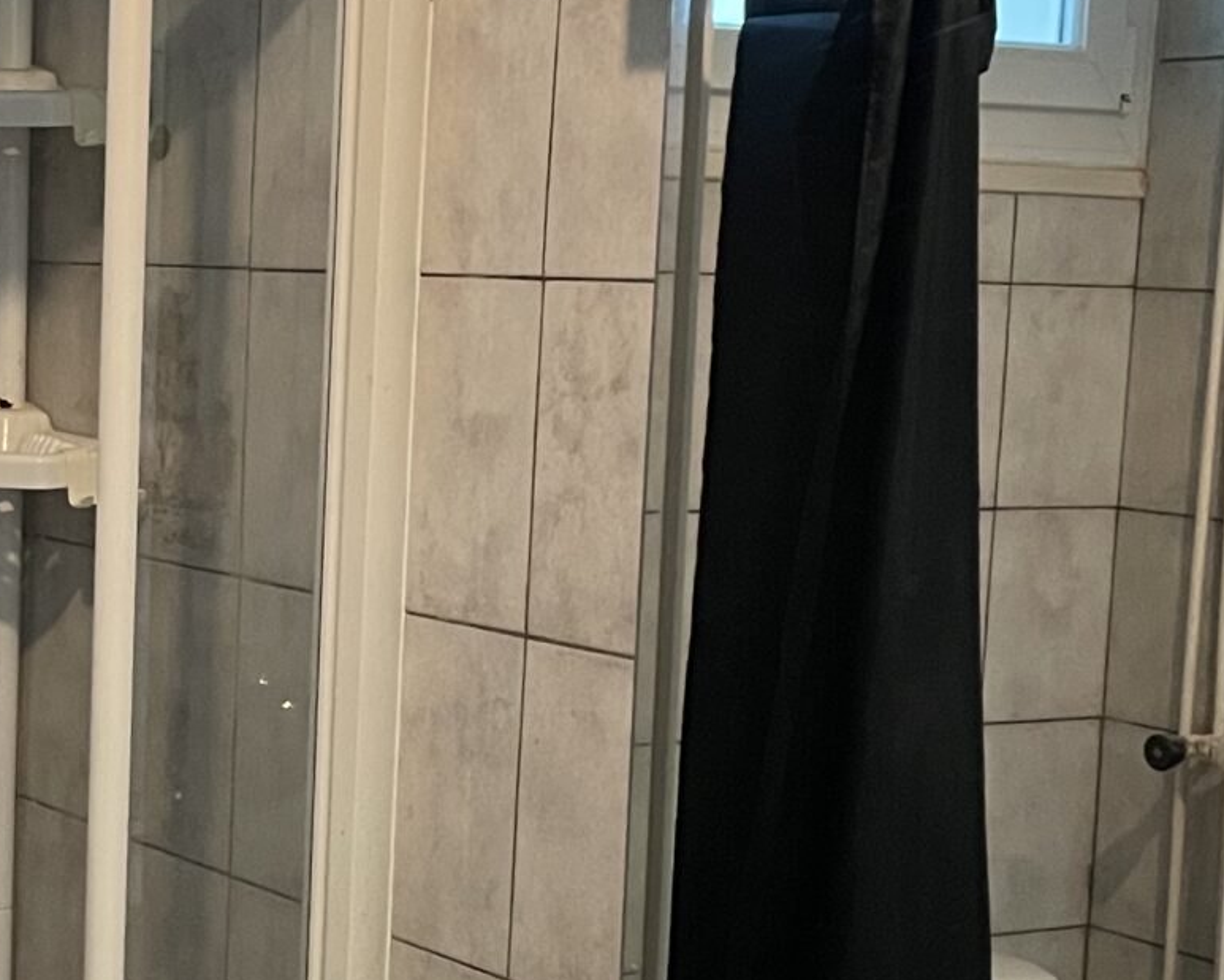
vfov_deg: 18.1
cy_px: 774
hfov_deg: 22.2
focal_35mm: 84
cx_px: 128
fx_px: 3044
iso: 500
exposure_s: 1/60
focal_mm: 4.2
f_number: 1.6
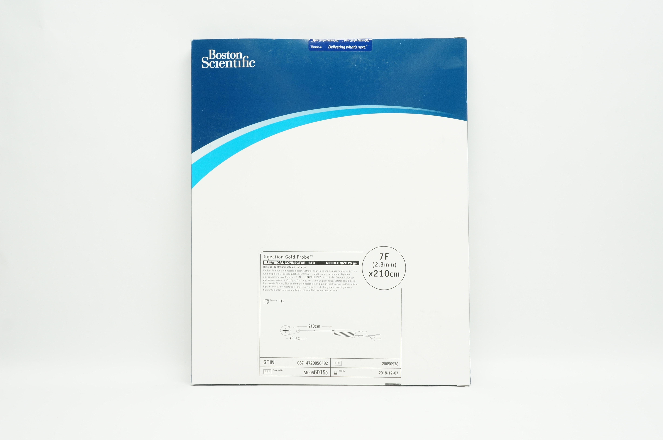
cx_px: 332
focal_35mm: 40
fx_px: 745
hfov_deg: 48.0
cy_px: 220
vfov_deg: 32.9
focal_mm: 27
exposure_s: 1/25
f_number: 8
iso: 400
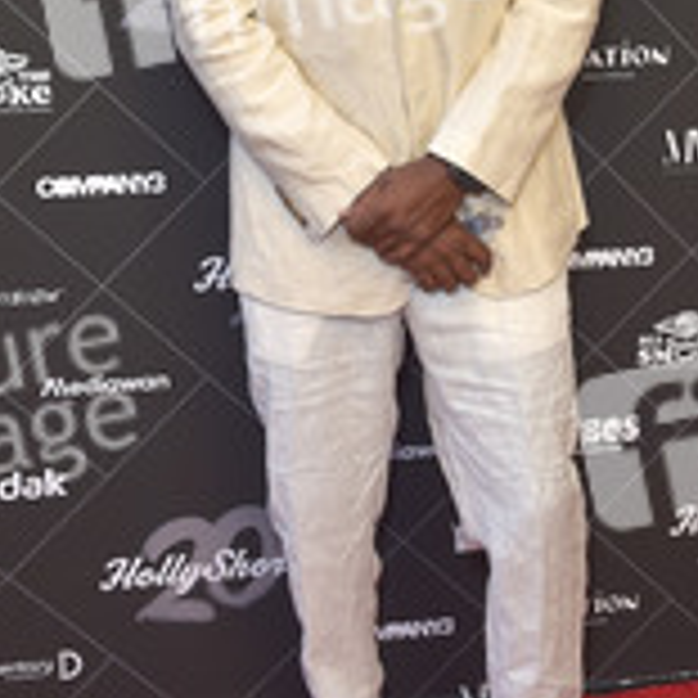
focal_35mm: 66
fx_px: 1506
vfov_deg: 25.9
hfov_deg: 26.1
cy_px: 198
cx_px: 399
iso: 400
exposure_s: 1/250
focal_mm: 30
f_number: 6.3
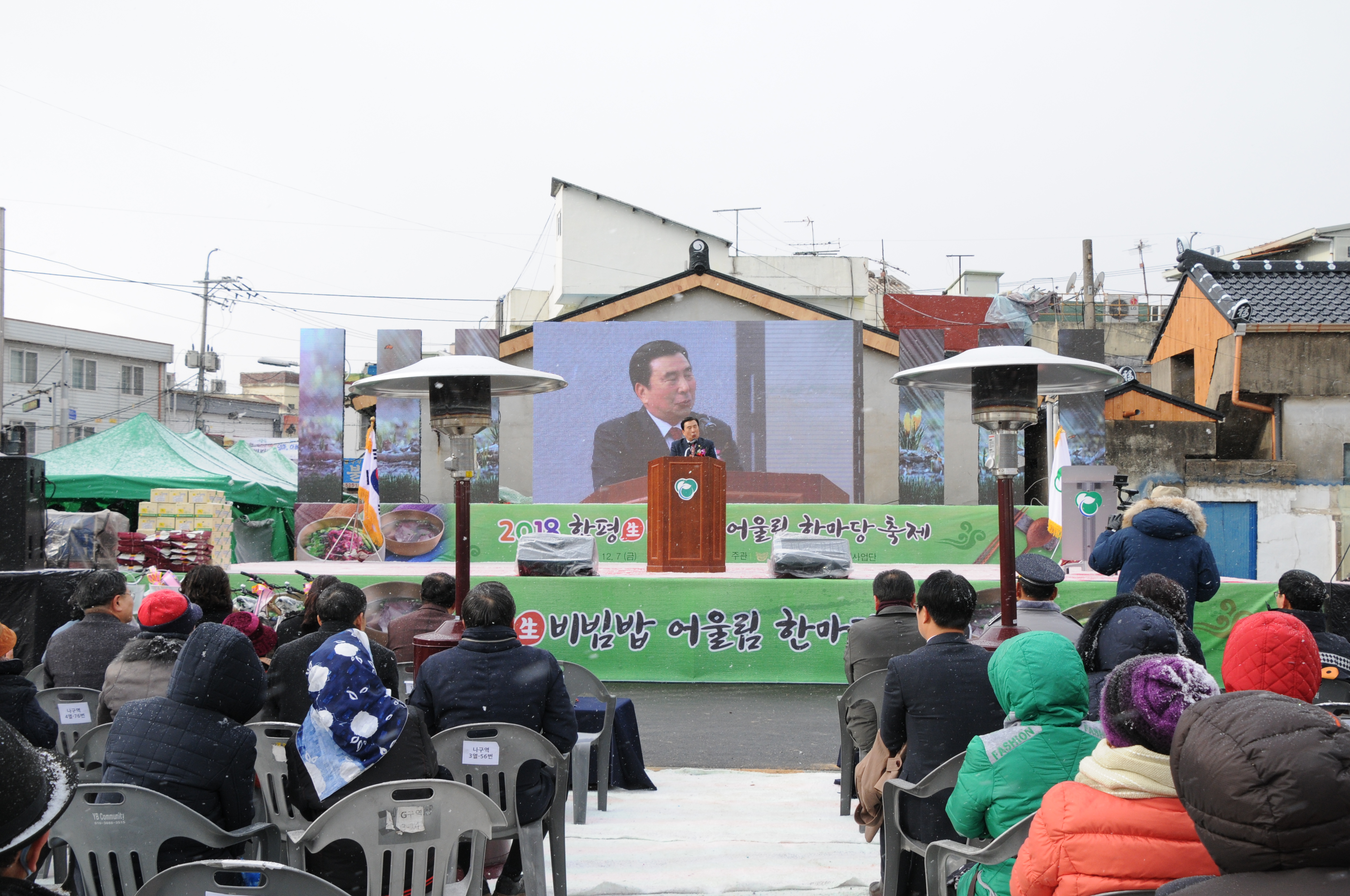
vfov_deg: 34.1
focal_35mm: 39
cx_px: 675
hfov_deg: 49.6
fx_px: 1461
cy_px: 448
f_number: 9
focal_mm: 26
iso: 400
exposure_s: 1/320
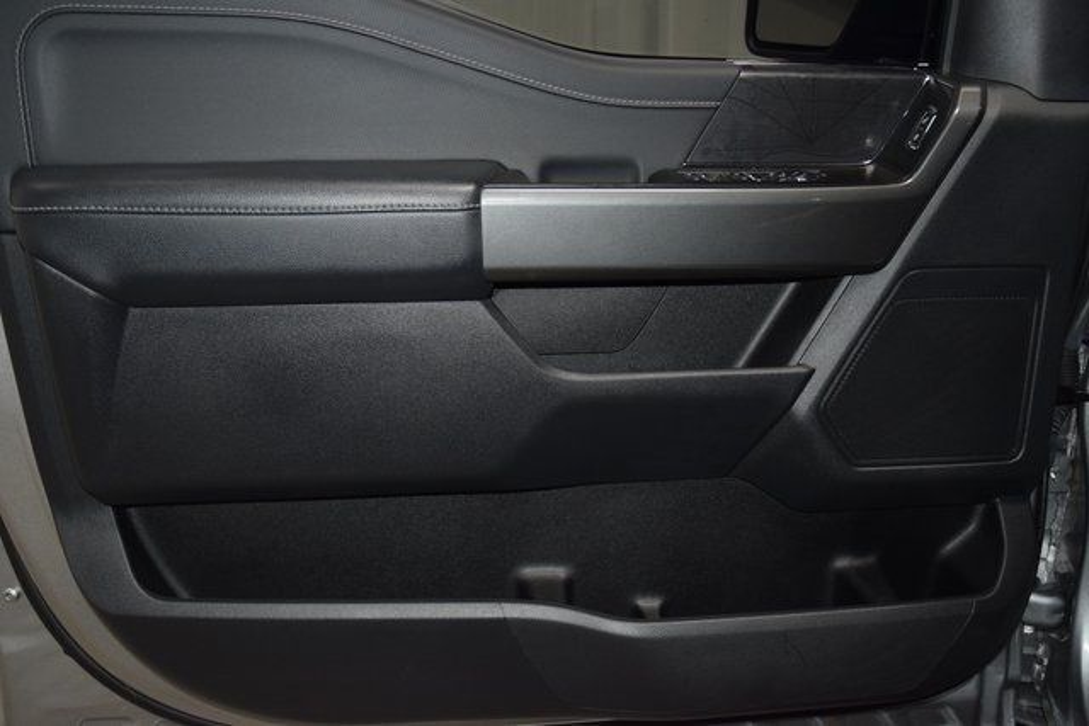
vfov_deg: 36.9
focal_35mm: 36
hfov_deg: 53.1
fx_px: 1089
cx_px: 544
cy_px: 363
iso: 1400
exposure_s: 1/125
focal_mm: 24
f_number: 3.8
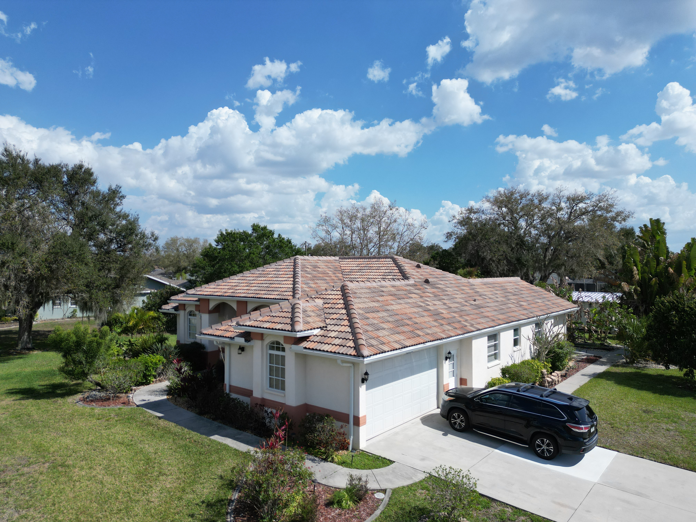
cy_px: 261
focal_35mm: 24
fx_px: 483
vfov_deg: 56.8
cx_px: 348
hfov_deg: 71.6
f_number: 1.7
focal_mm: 6.72
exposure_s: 1/4000
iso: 120
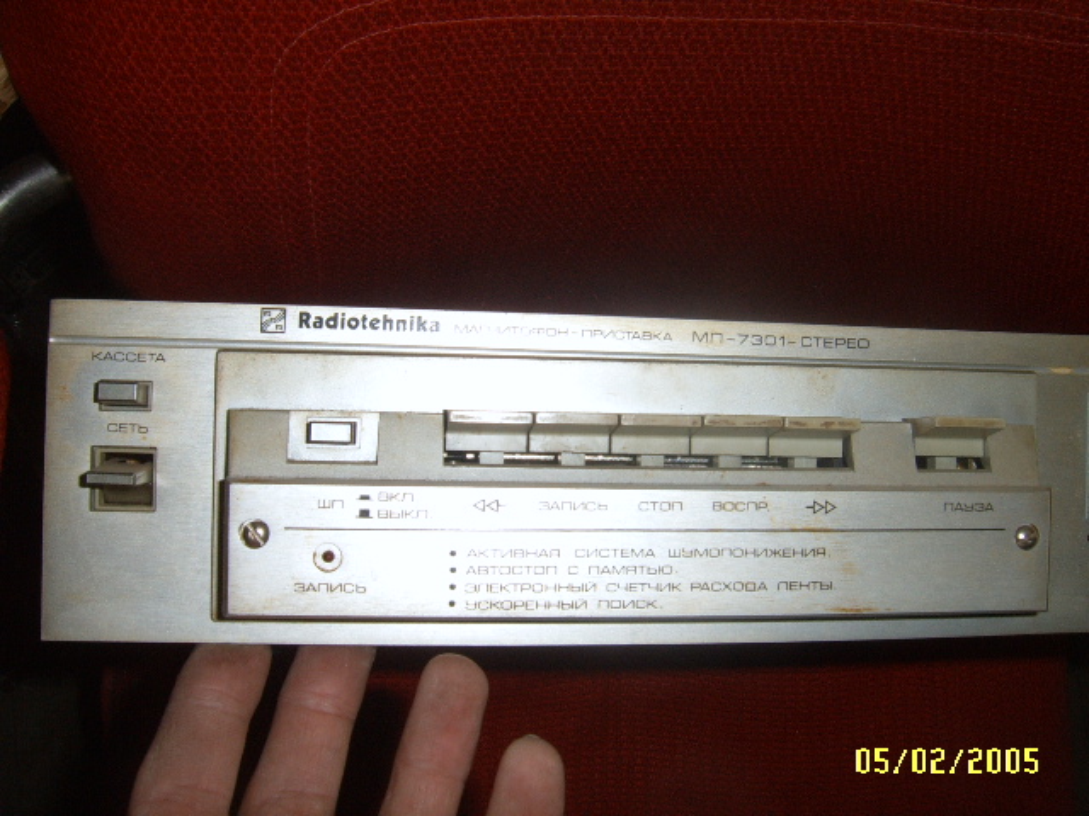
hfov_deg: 52.6
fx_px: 1101
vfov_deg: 40.7
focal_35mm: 35
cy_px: 408
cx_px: 544
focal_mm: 5.8
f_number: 5.8
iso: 69
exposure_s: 1/30
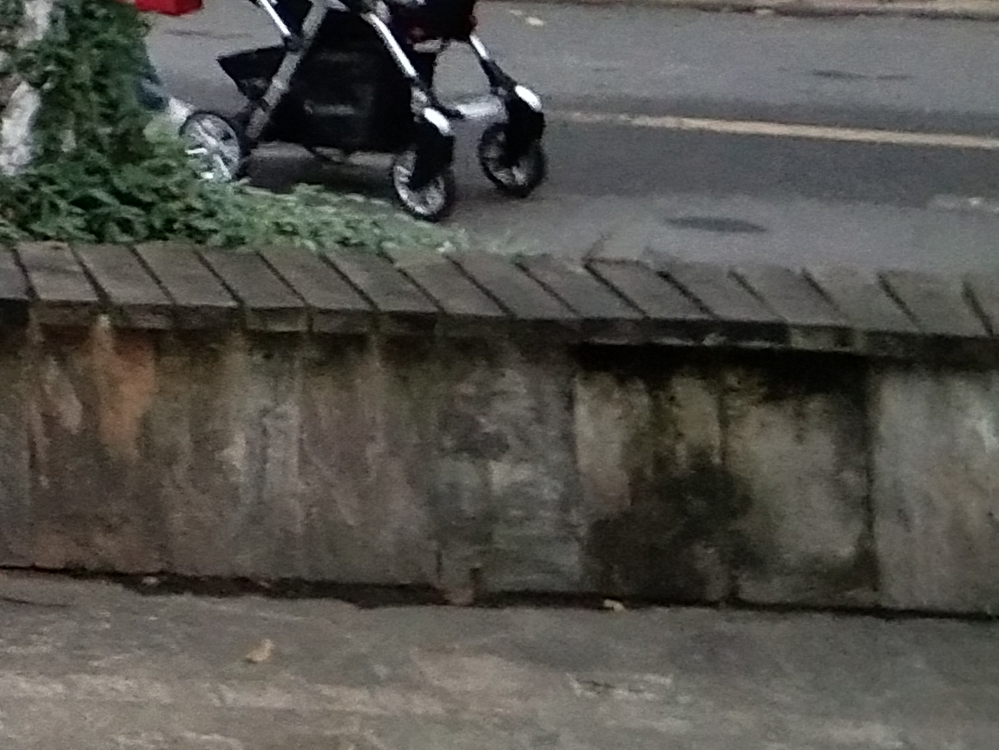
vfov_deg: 12.2
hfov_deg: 15.2
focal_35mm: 112
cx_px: -802
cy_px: -563
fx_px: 3233
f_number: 2.2
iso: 640
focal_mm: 3.69
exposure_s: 1/20
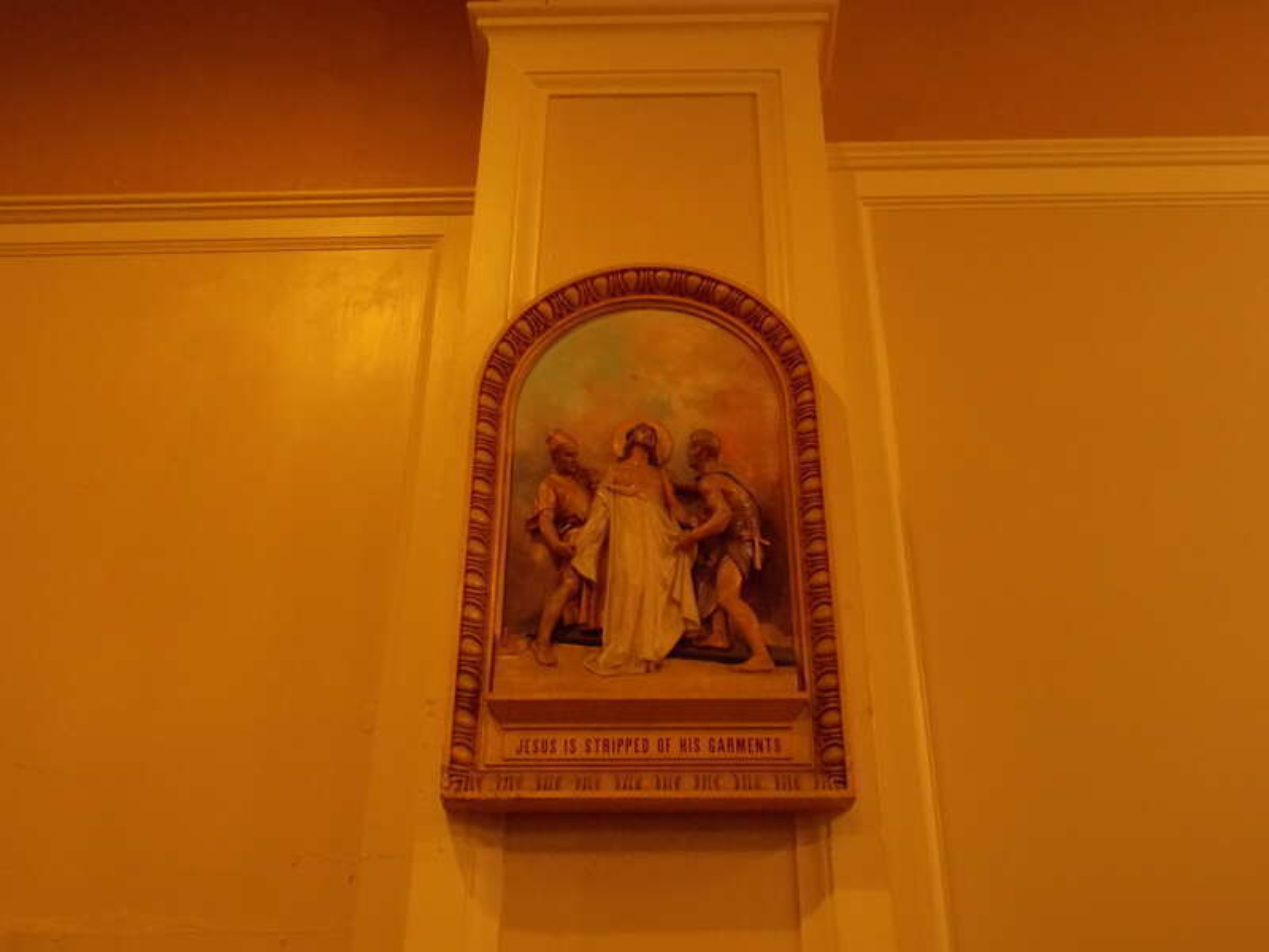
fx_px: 1246
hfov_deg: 54.0
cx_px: 634
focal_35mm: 34
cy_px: 476
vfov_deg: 41.8
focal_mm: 6.1
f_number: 3.4
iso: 400
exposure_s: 1/20
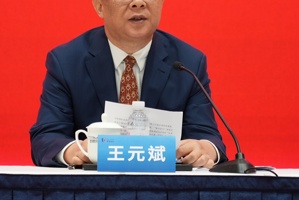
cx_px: 129
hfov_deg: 9.1
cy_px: 57
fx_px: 1886
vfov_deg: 6.1
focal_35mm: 227
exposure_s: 1/50
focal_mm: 105
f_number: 4
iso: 800
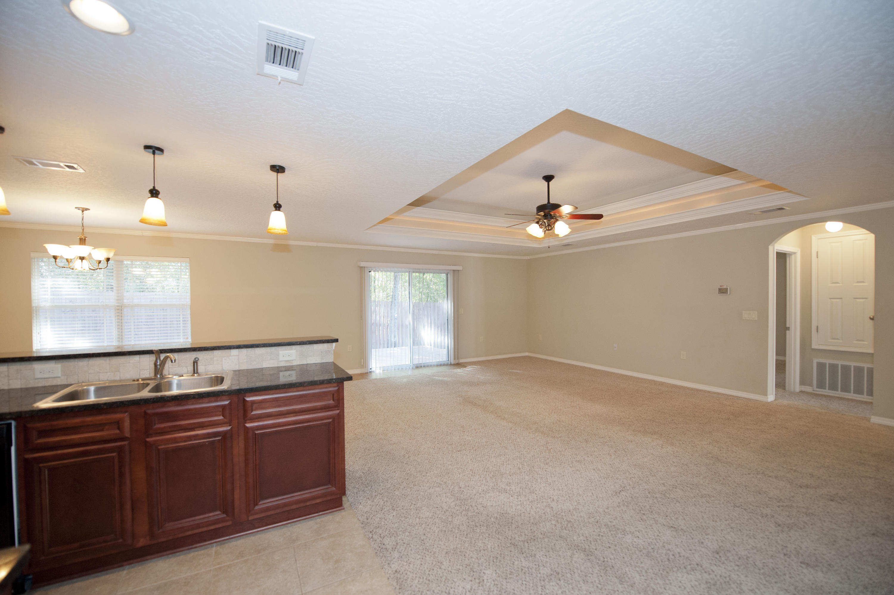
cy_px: 298
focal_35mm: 14
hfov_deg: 104.3
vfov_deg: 81.1
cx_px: 447
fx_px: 347
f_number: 3.2
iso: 1000
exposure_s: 1/125
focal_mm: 14
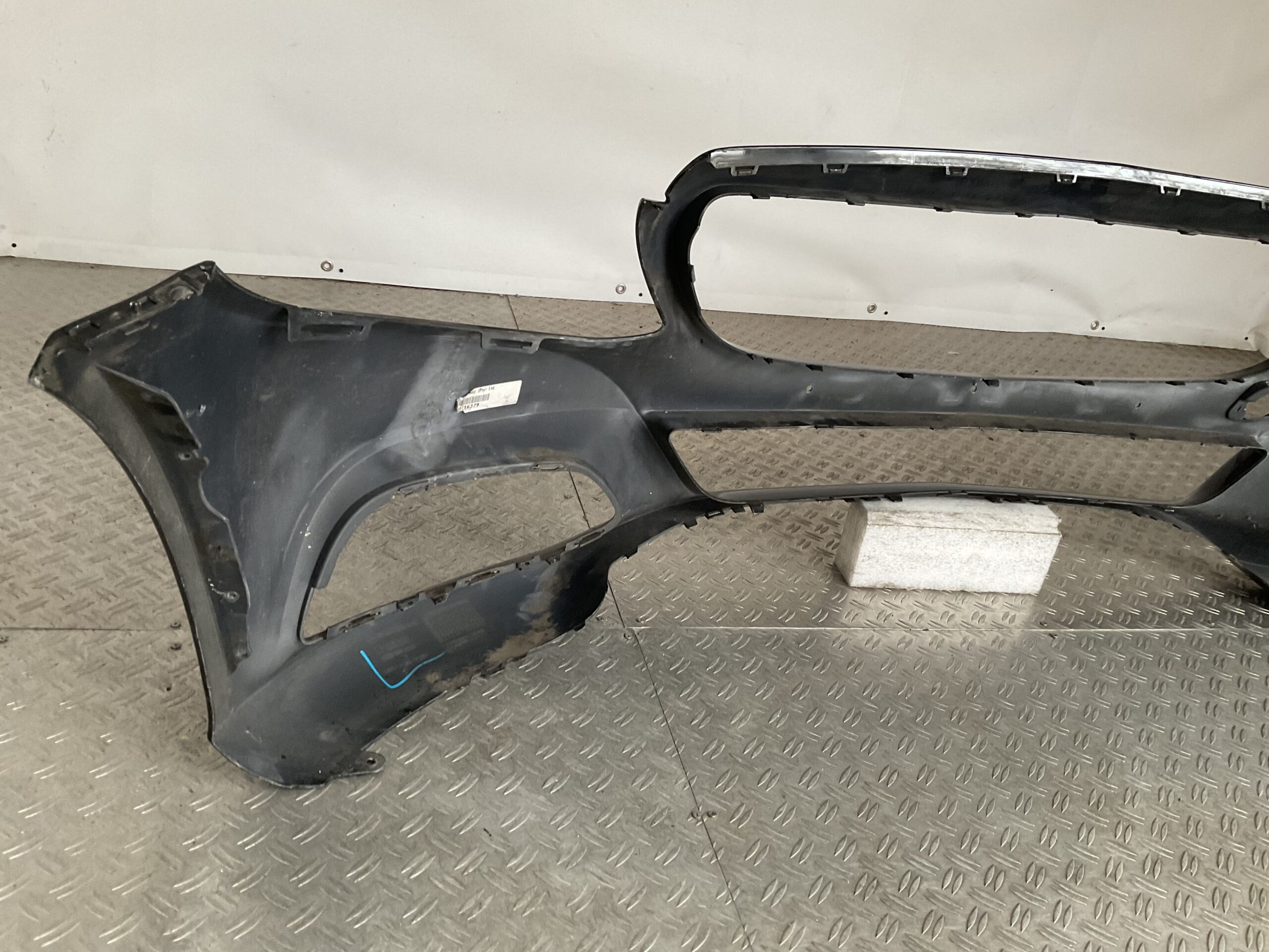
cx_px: 634
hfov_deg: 61.7
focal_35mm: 29
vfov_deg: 48.2
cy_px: 476
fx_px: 1063
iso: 125
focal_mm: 3
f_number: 1.8
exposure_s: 1/50
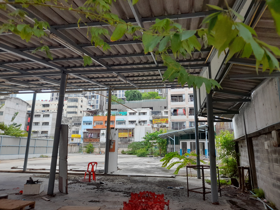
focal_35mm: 25
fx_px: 202
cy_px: 105
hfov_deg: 69.4
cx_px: 140
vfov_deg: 54.9
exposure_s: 1/140
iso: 20
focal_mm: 4.6
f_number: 2
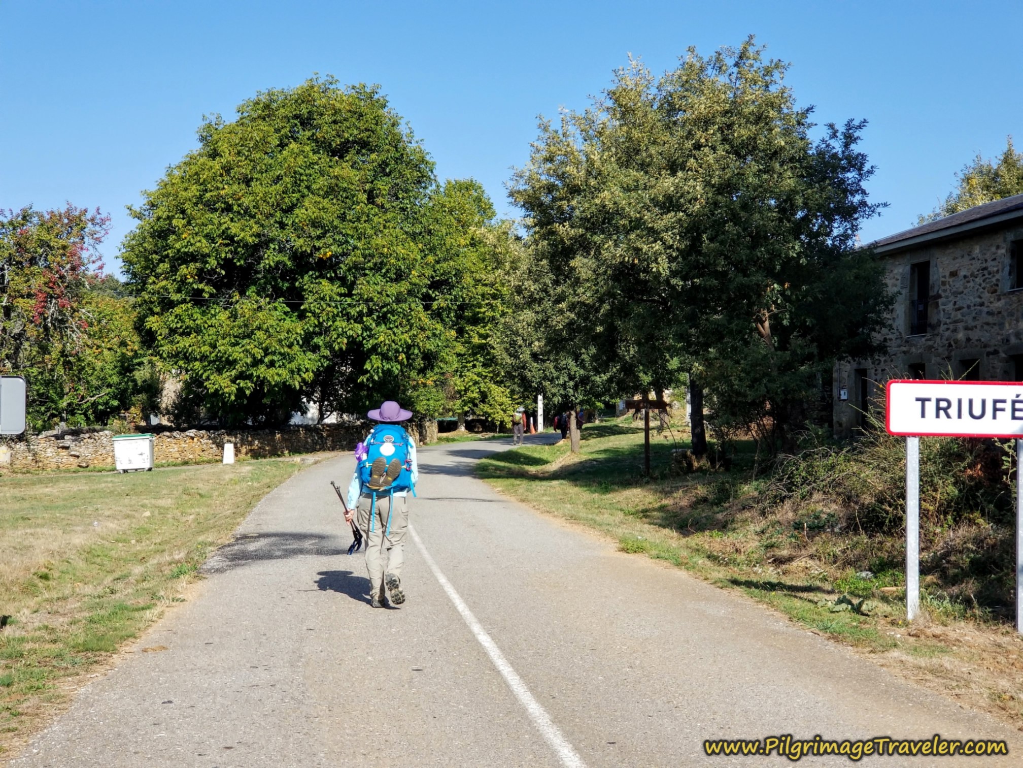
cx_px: 512
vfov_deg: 28.0
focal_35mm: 52
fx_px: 1537
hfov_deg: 36.8
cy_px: 384
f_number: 2.4
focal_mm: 6
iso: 25
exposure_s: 1/570
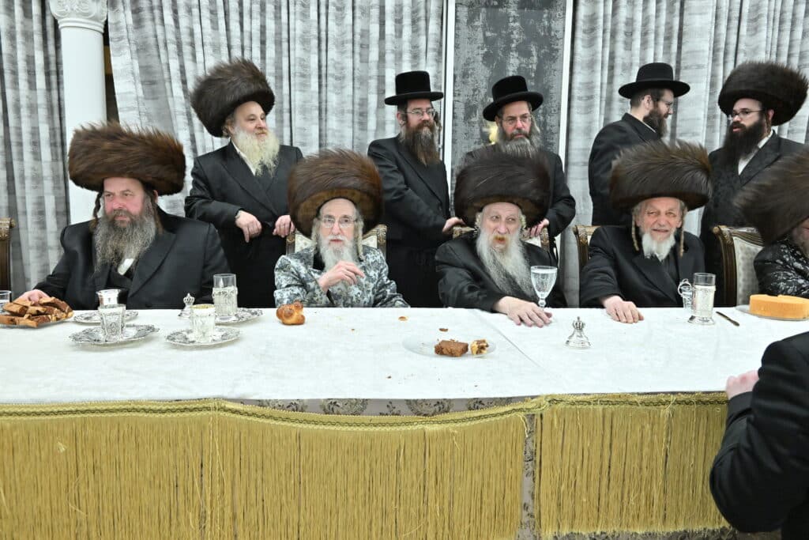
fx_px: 539
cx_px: 404
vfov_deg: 53.1
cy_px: 270
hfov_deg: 73.7
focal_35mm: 24
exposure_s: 1/250
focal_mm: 24
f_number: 6.3
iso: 4000
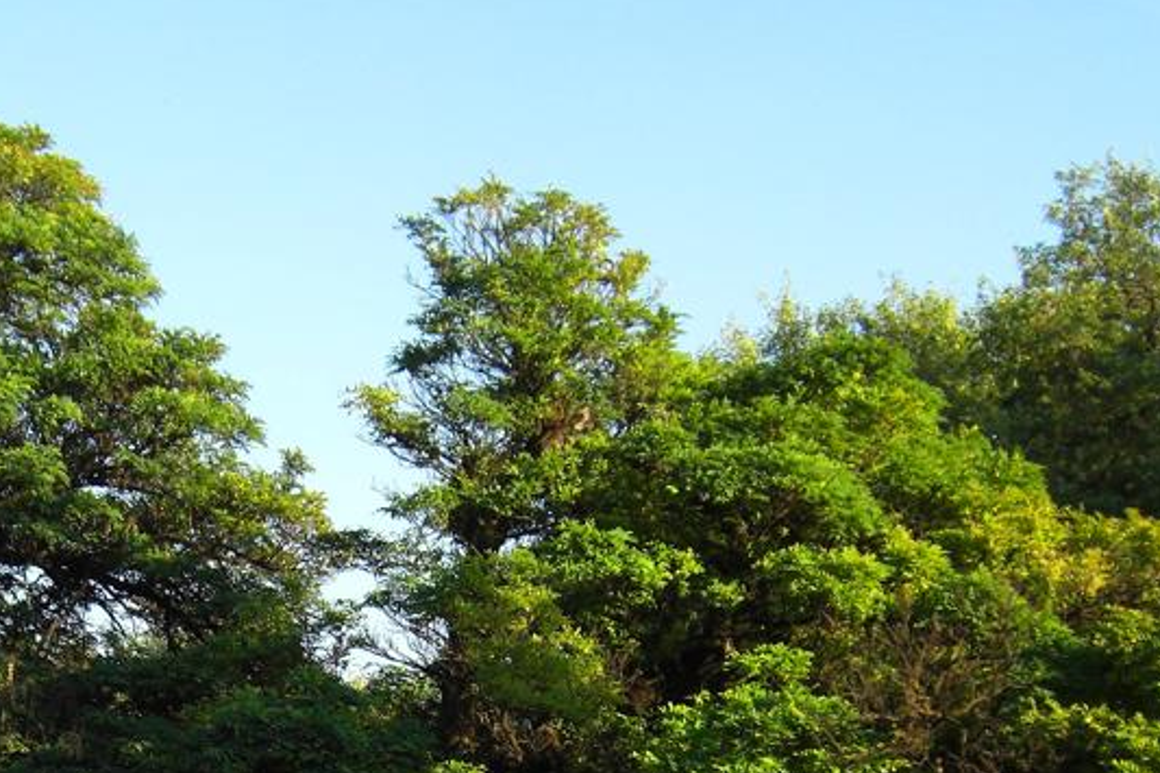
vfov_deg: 15.0
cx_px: 215
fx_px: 2867
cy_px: 860
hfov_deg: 22.5
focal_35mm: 89
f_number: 2.8
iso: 80
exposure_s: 1/400
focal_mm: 7.9
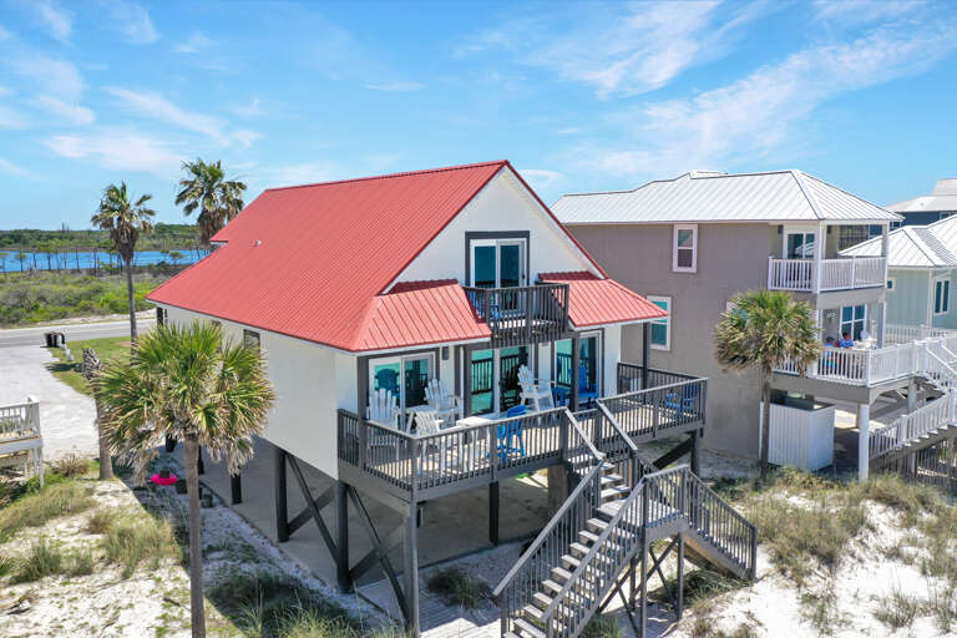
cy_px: 319
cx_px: 478
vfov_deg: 46.4
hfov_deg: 65.5
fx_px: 744
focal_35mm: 28
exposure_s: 1/500
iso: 100
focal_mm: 10.26
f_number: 5.6
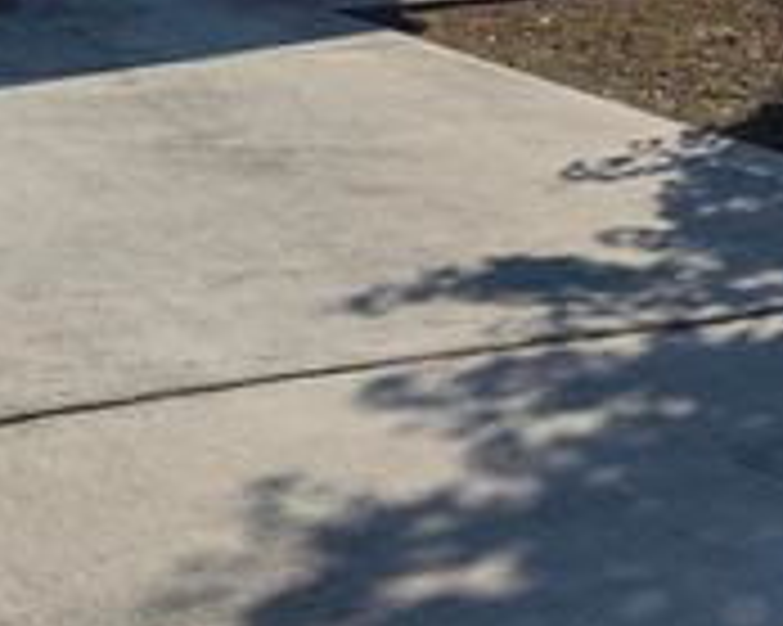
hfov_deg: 21.0
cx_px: -108
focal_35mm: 86
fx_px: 1992
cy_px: -268
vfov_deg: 16.5
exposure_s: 1/7944
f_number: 1.7
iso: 64
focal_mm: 6.3
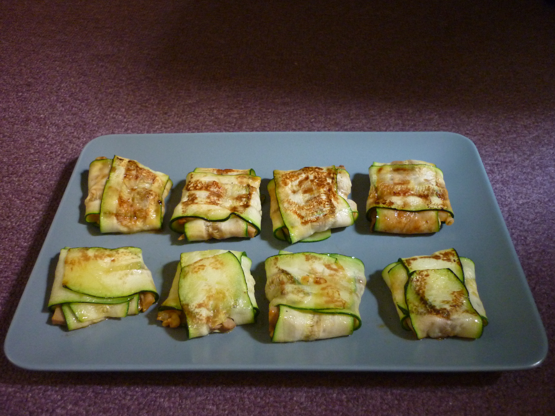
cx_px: 278
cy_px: 208
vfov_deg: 42.9
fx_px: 529
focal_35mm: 33
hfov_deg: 55.4
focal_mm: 5.5
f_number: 2.8
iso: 400
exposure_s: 1/10
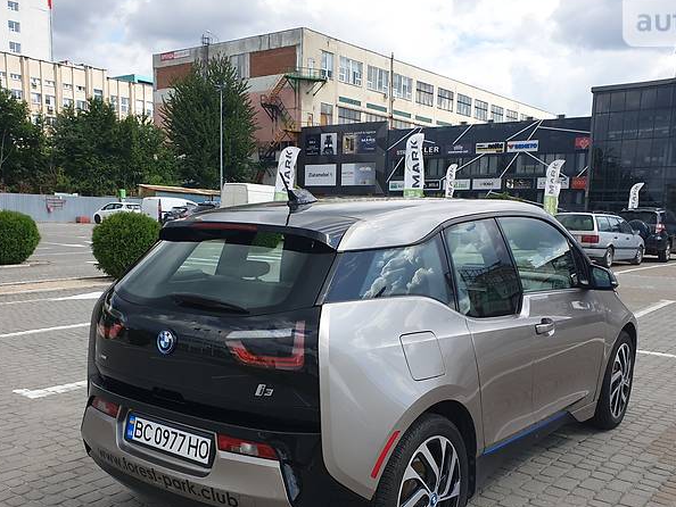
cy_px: 325
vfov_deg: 40.4
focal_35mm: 35
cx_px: 348
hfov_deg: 52.6
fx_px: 684
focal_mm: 4.3
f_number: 2.4
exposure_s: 1/955
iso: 50
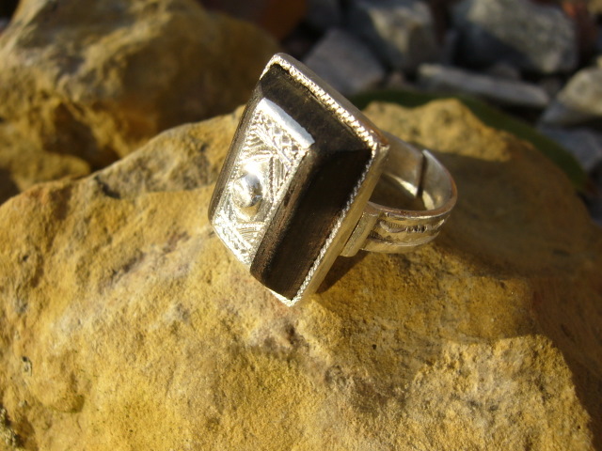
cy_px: 226
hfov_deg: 52.6
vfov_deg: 40.7
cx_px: 301
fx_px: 609
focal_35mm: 35
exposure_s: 1/200
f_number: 5.6
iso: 80
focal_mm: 5.8
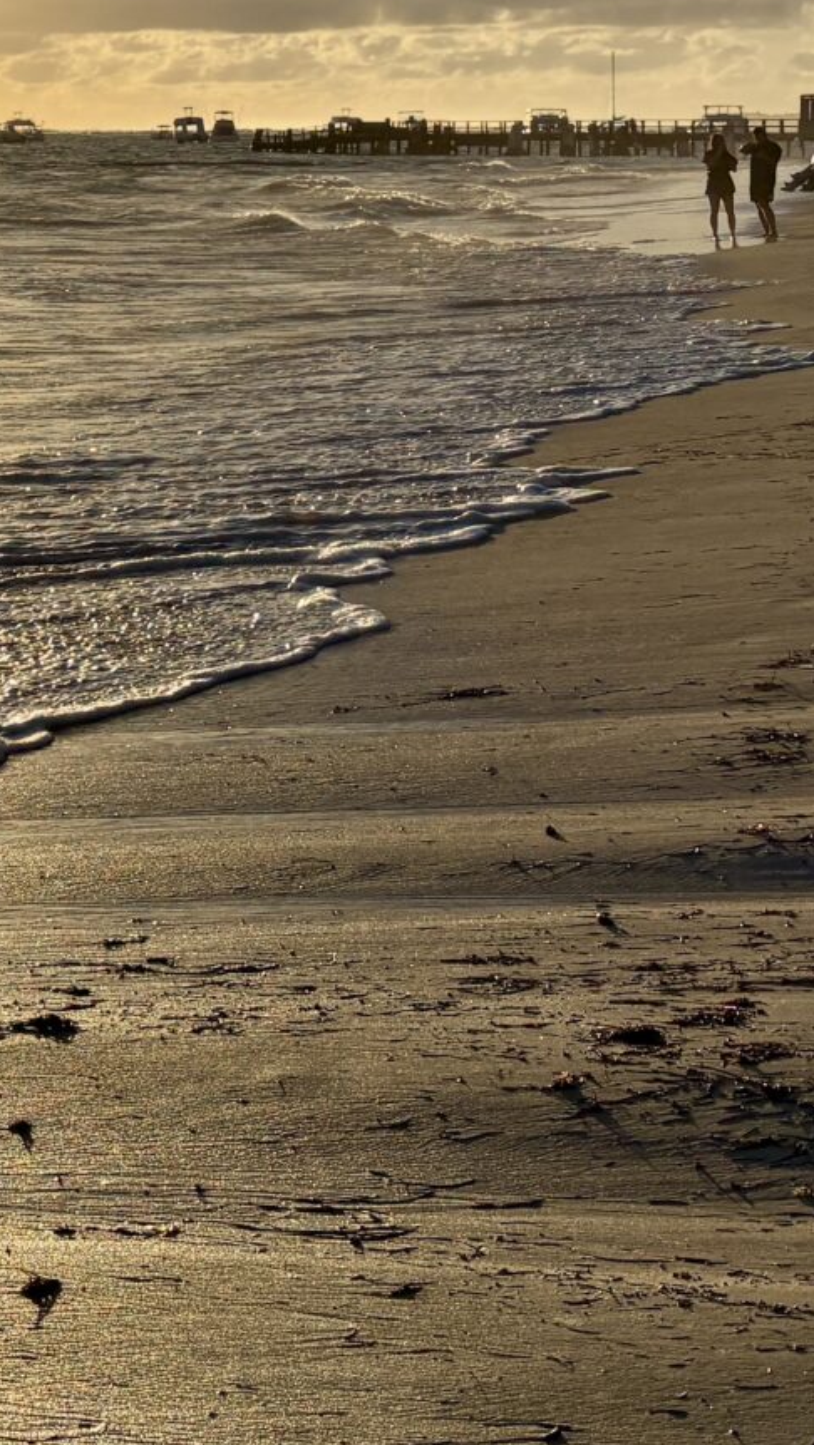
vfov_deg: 24.2
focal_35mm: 84
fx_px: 3220
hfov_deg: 12.4
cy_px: 0
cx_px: -921
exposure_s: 1/14493
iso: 50
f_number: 1.6
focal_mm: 5.96
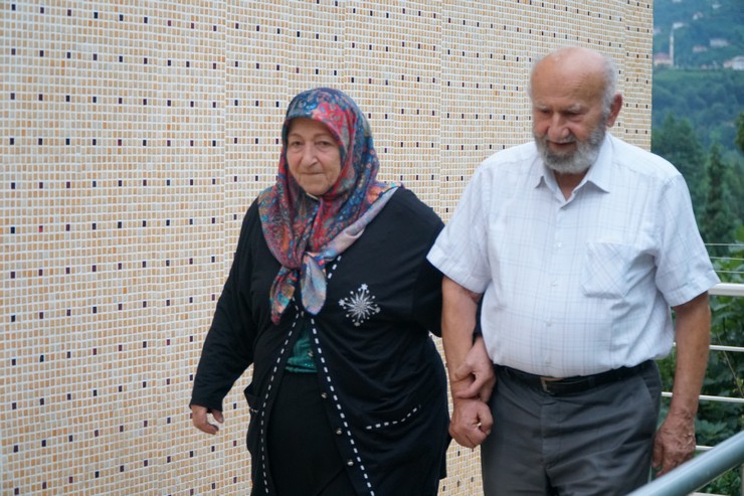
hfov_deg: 25.1
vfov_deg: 16.8
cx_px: 372
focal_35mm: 81
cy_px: 248
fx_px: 1674
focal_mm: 54
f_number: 4
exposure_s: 1/160
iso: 1600
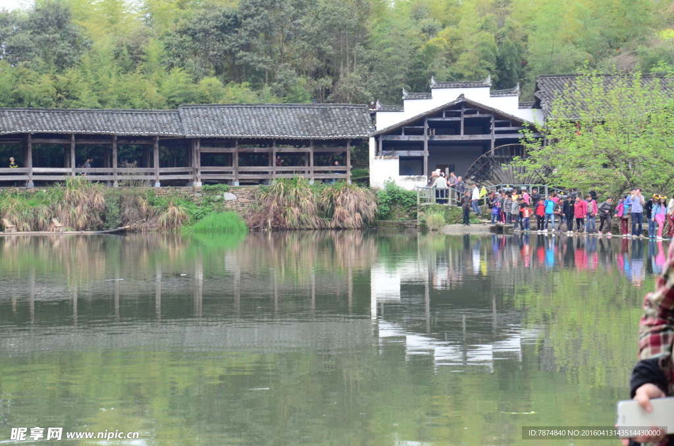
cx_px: 337
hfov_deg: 23.4
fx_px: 1625
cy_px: 223
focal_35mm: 87
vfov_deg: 15.6
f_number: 9
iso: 2000
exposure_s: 1/100
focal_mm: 58
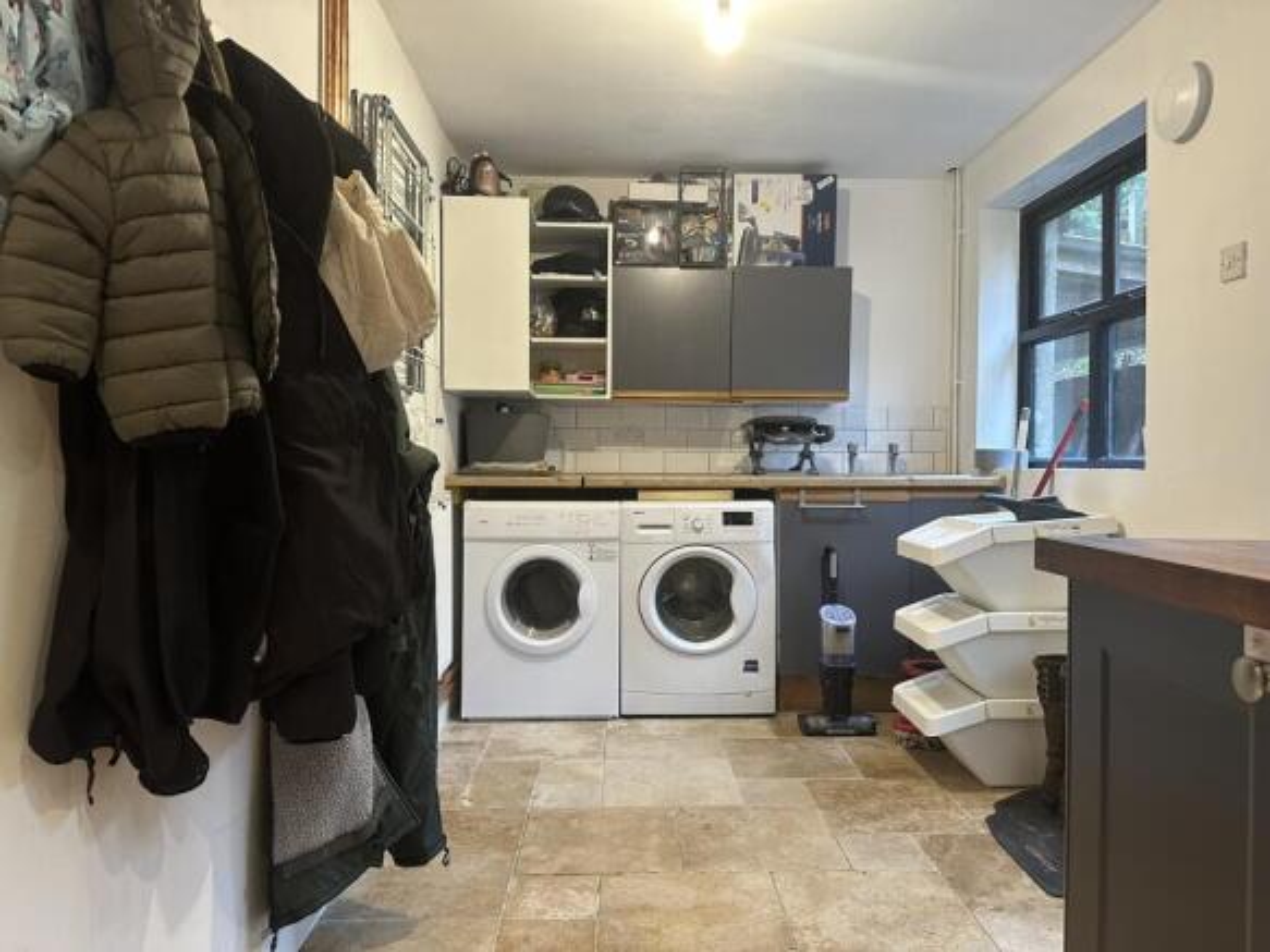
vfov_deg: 56.8
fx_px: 880
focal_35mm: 24
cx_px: 635
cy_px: 476
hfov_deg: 71.6
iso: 320
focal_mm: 6.86
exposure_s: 1/50
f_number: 1.78
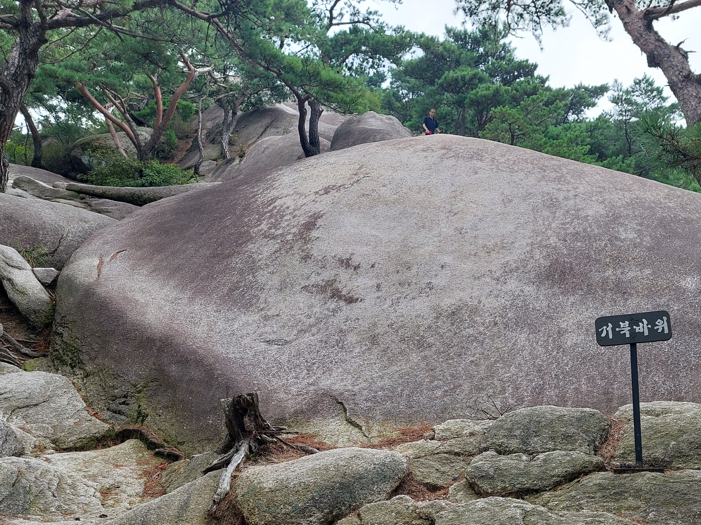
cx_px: 411
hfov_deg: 52.4
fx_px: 709
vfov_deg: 40.4
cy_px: 333
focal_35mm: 35
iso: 40
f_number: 1.8
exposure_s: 1/370
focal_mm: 5.23
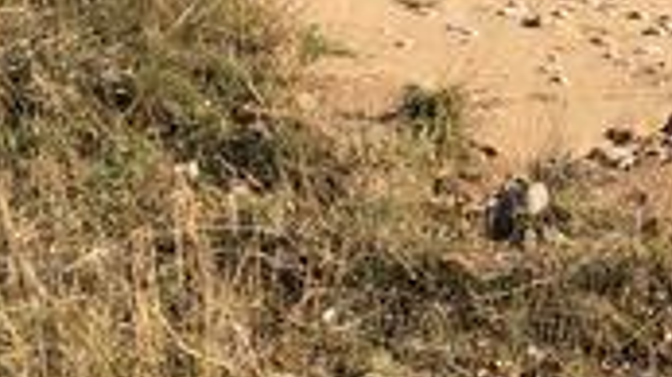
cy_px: -194
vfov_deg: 10.0
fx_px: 2083
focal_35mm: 117
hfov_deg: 16.9
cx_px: 944
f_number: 2.2
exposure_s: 1/884
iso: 25
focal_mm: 4.15
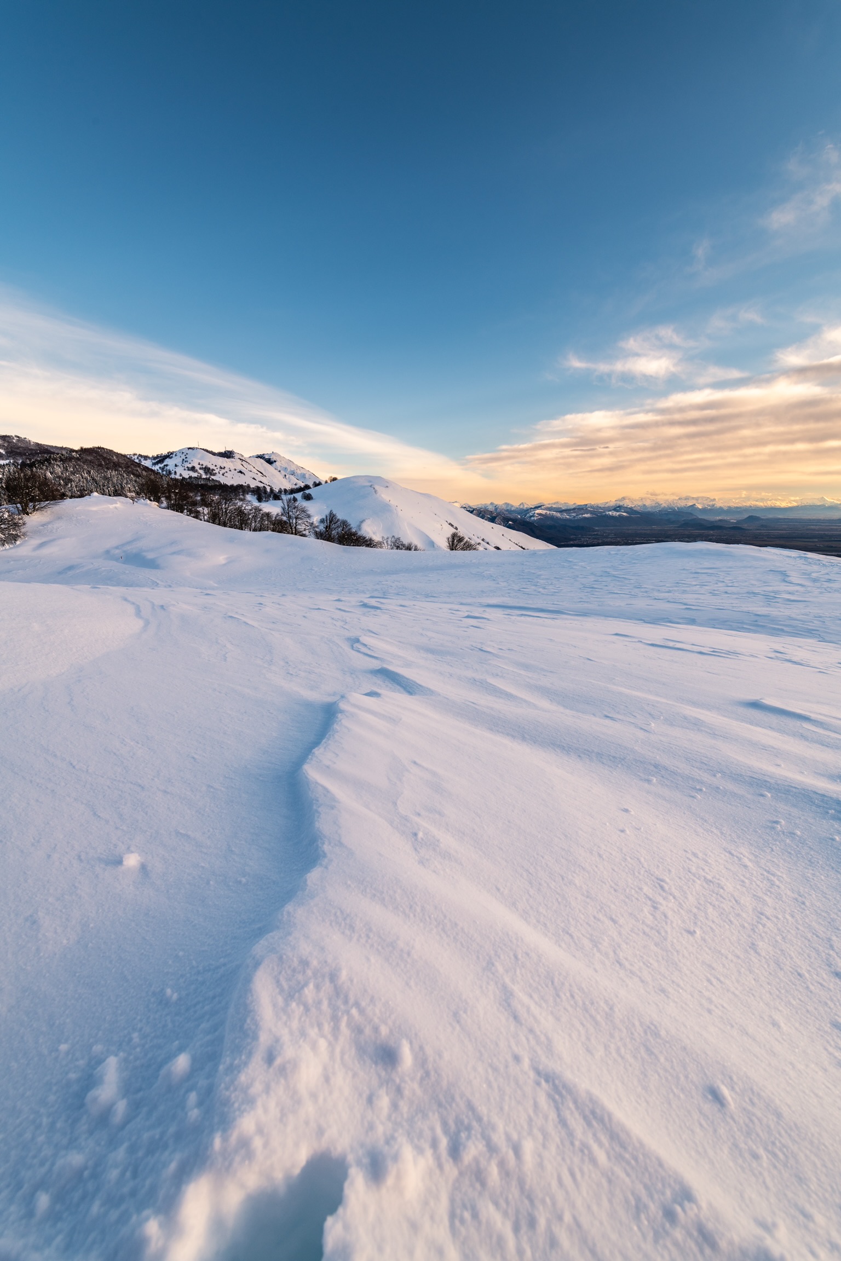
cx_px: 420
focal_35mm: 14
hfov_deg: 81.2
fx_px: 491
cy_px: 630
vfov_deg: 104.3
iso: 100
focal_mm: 14
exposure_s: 1/100
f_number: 11
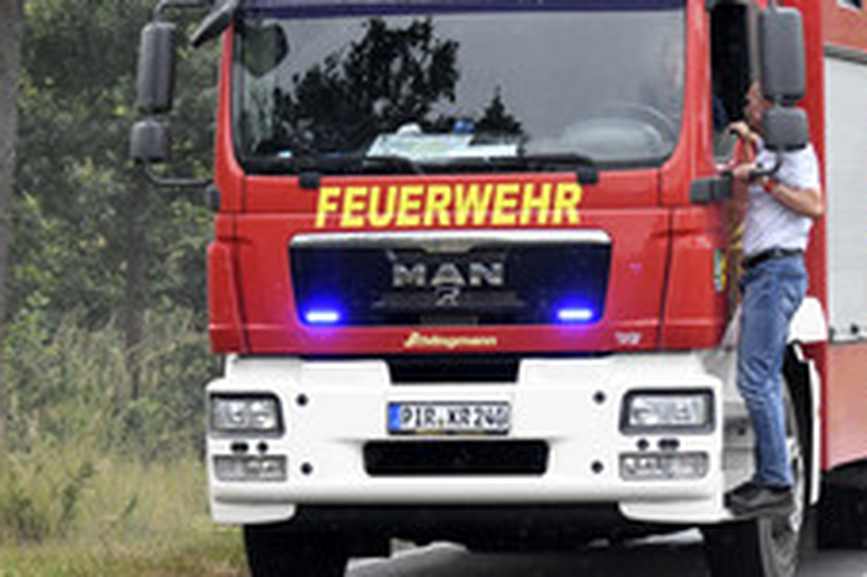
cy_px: 118
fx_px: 3826
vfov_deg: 8.6
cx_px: 380
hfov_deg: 12.9
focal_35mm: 159
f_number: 5
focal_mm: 80
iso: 2000
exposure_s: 1/3200
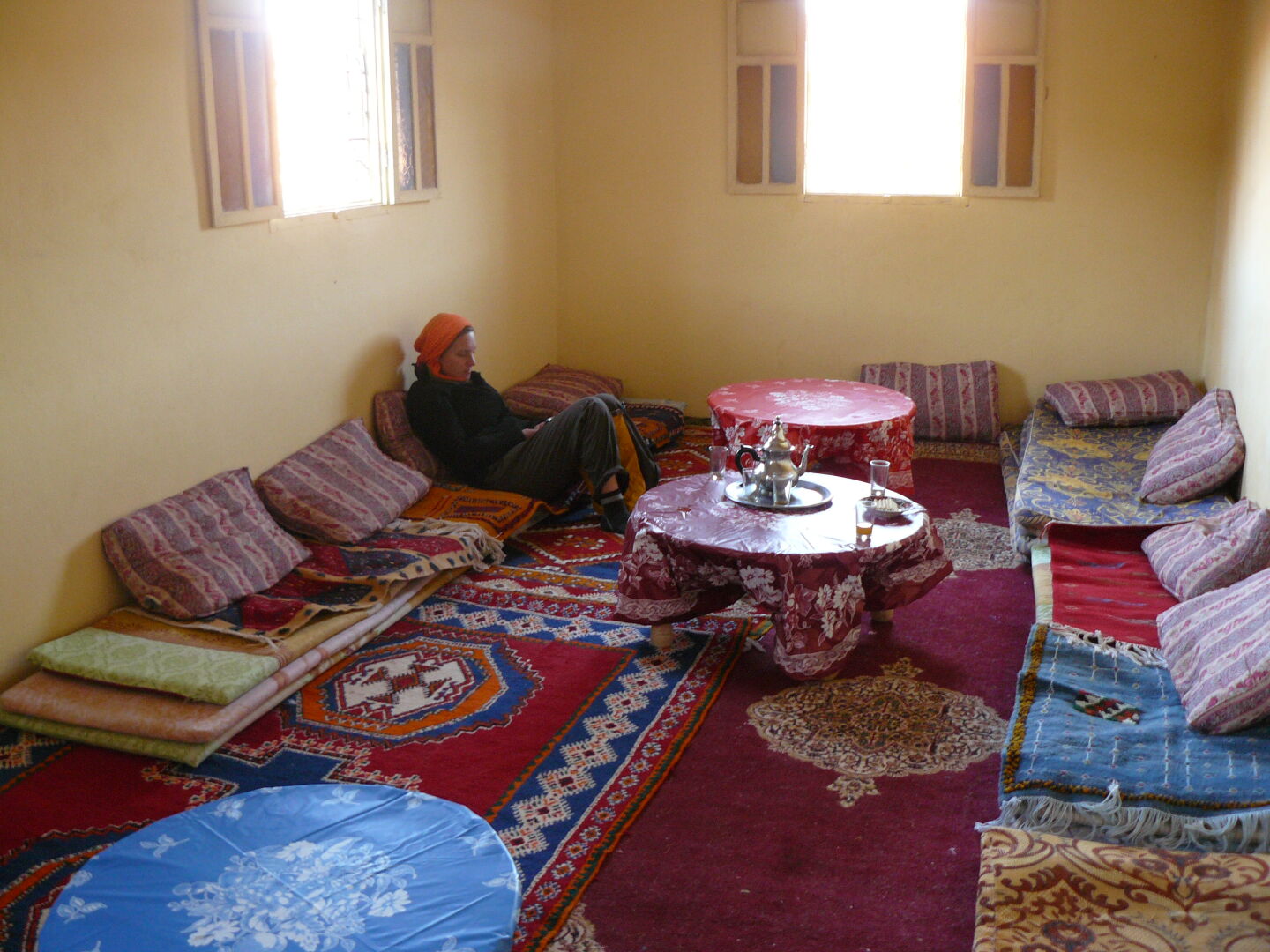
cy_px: 476
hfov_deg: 51.4
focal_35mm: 36
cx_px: 635
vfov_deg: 39.7
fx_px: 1321
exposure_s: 1/6
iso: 200
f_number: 2.8
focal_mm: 6
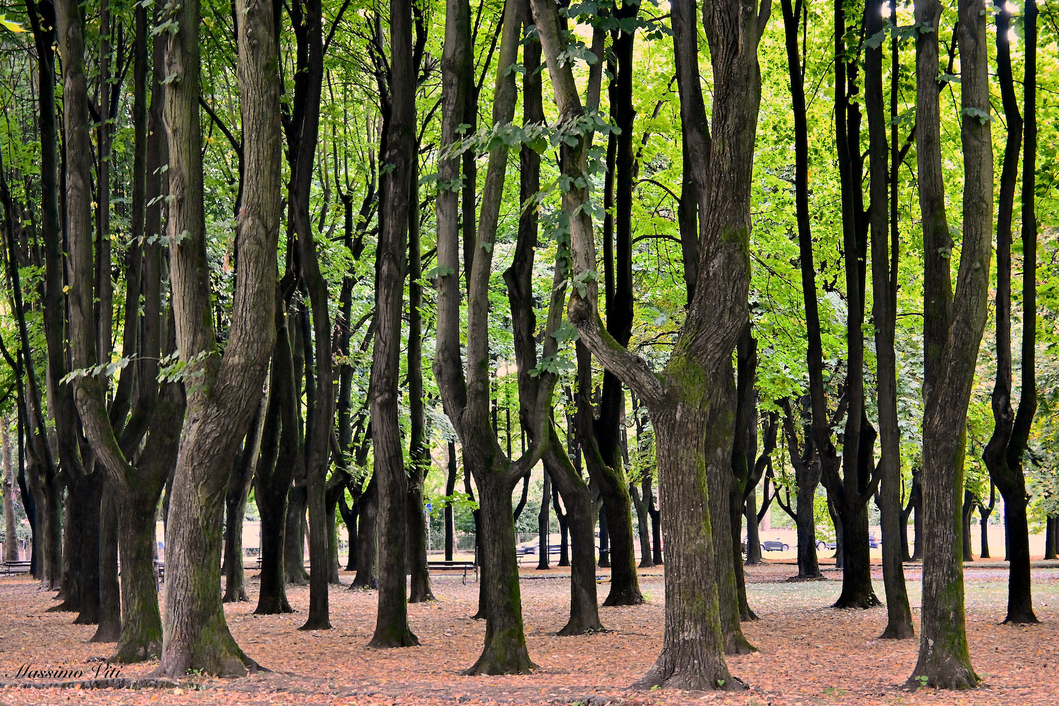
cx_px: 530
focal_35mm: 75
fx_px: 2206
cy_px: 353
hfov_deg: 27.0
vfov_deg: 18.2
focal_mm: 50
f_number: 6.3
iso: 2000
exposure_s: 1/30
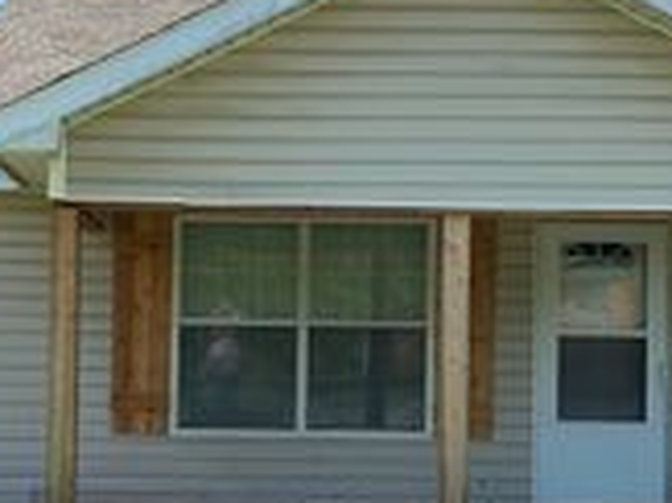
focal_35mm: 80
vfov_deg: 18.4
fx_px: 1552
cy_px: 324
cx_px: 247
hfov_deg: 24.4
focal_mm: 4.25
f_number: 1.8
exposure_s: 1/1546
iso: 32
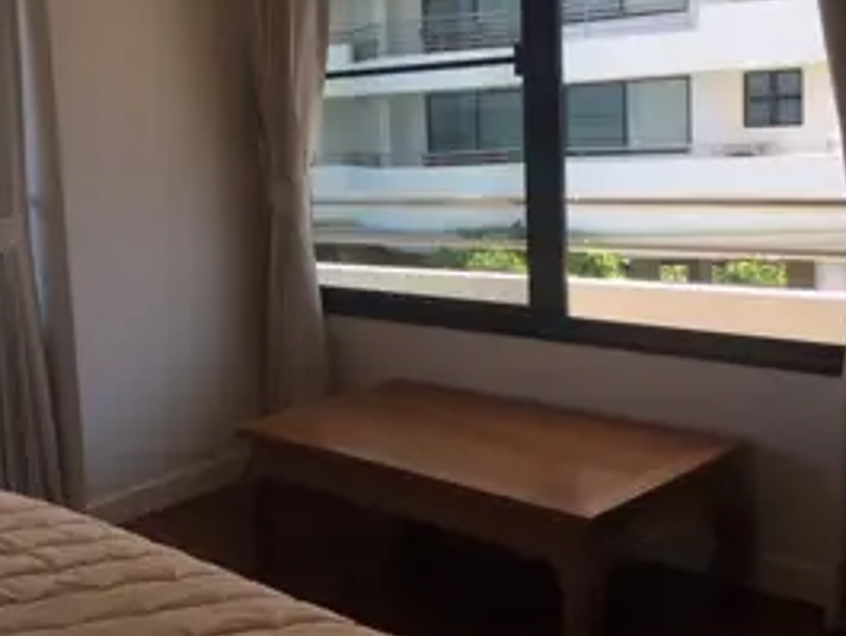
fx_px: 1125
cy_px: 244
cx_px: 233
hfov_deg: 40.3
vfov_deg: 31.4
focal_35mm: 46
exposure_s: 1/384
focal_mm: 4.15
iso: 25
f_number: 2.2
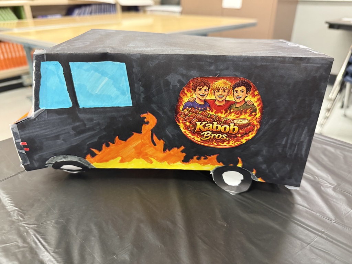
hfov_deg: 71.6
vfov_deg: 56.8
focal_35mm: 24
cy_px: 132
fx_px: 244
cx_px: 176
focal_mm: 6.76
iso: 500
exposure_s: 1/60
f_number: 1.78
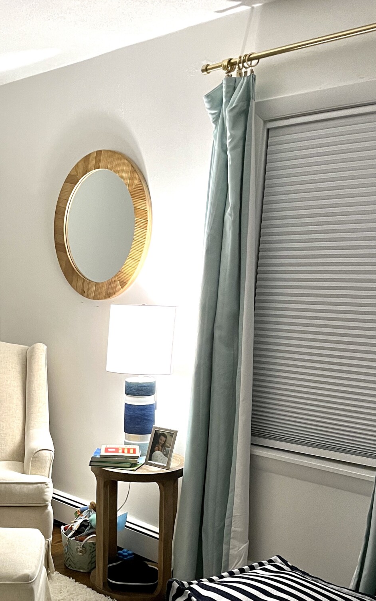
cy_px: 488
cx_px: 6
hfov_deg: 26.1
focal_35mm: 47
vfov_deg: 40.7
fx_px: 771
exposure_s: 1/60
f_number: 1.6
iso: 200
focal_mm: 5.1
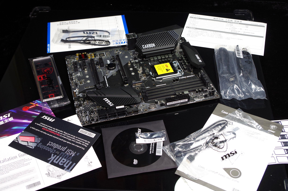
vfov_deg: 25.9
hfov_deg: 38.3
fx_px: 415
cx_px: 144
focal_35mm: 52
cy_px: 96
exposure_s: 1/25
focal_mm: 35
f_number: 7.1
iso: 200
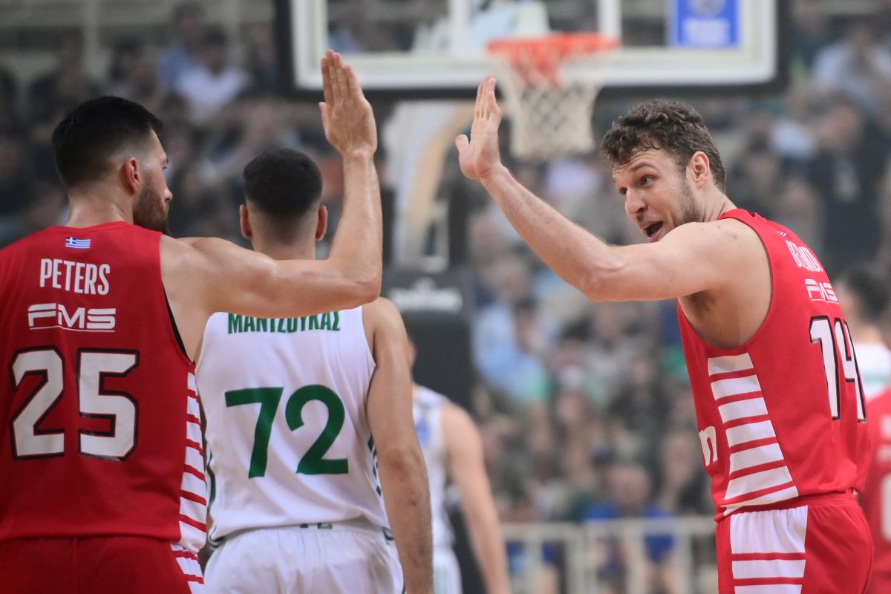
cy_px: 297
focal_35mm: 200
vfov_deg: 6.9
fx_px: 4950
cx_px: 446
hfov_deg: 10.3
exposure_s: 1/1000
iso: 3200
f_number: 2.8
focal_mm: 200
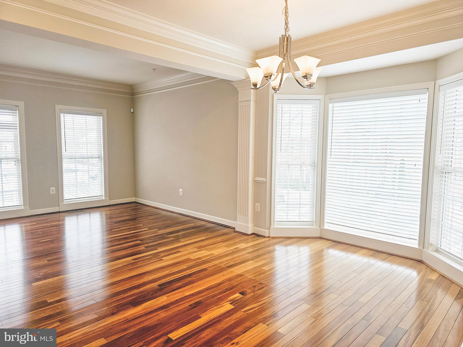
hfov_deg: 73.9
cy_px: 174
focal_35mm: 23
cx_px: 232
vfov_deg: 58.9
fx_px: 308
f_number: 1.7
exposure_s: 1/120
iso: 40
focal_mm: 6.3
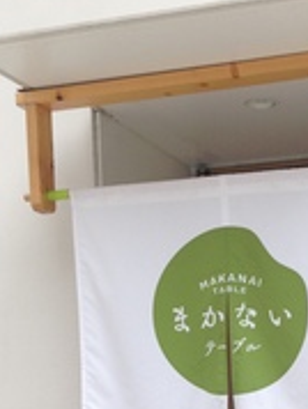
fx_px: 876
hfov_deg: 19.6
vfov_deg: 24.8
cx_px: 264
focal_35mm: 74
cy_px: 425
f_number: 2.4
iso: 50
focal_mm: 4.12
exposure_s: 1/243
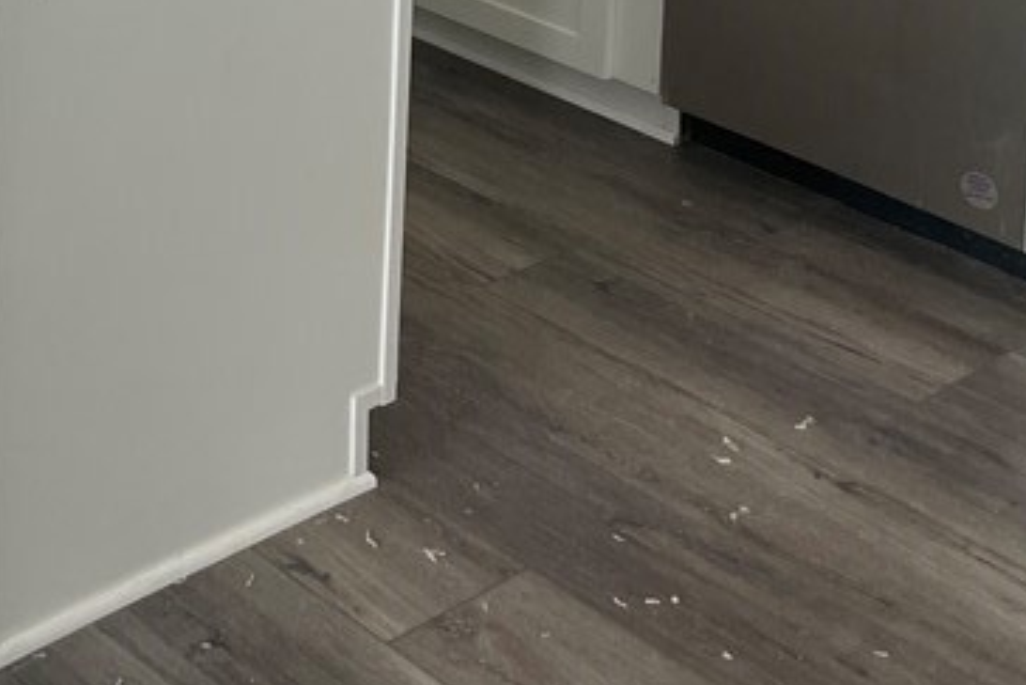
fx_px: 2167
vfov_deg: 15.6
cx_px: -17
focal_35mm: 76
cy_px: -513
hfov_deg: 25.3
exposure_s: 1/121
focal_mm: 4.2
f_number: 1.6
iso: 64
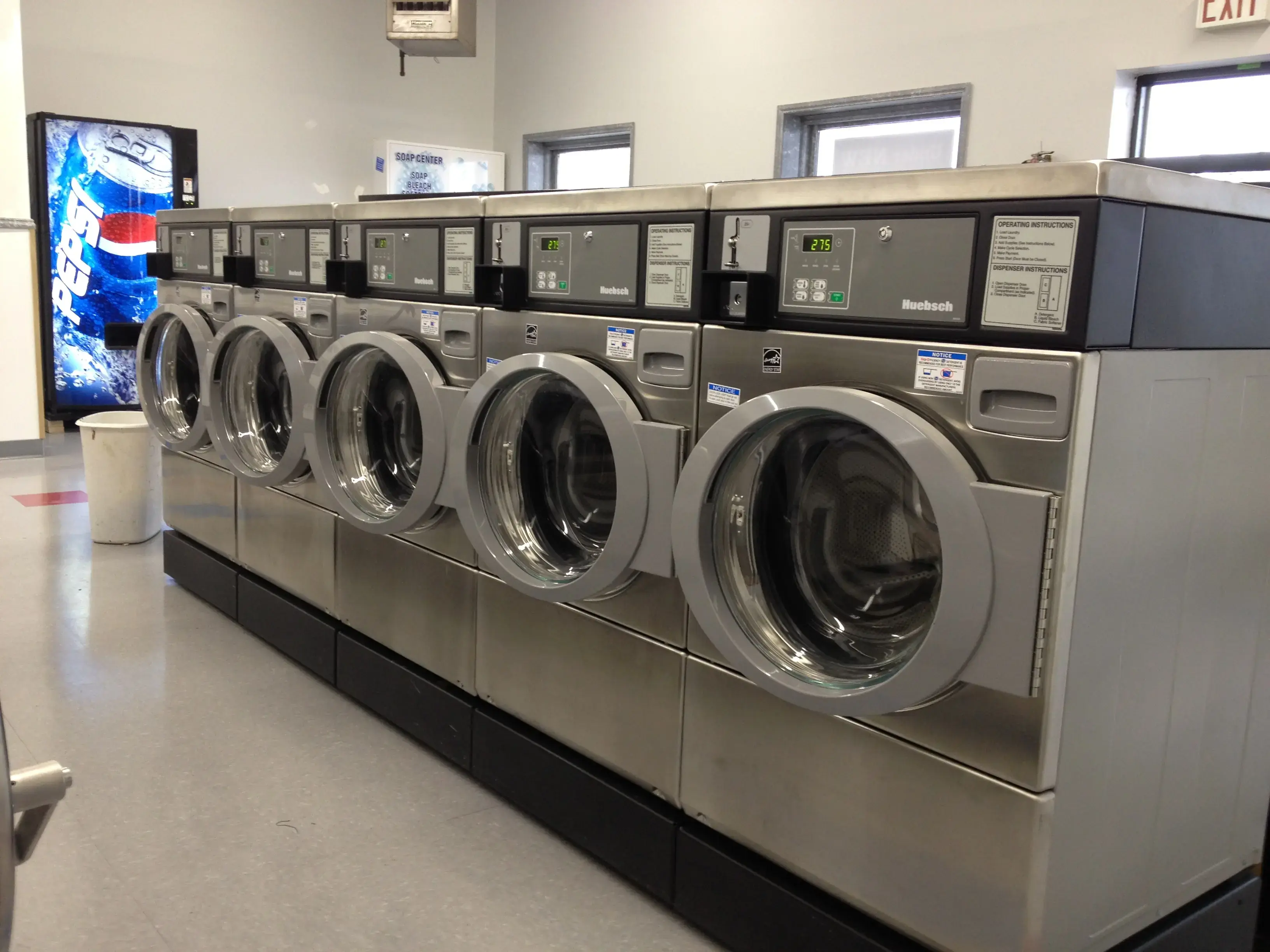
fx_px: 1284
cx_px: 635
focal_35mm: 35
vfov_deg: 40.7
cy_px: 476
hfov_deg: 52.6
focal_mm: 4.28
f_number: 2.4
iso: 80
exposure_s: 1/20
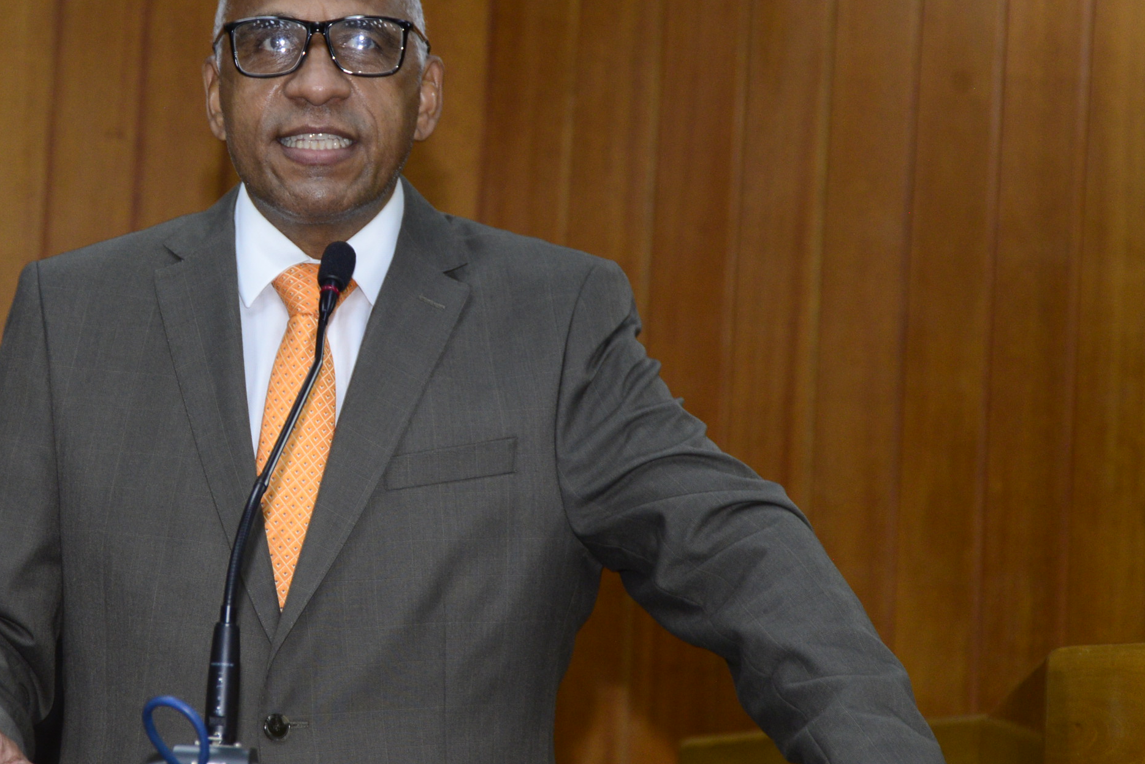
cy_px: 334
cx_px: 349
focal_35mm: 153
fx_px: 4868
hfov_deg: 13.4
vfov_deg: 9.0
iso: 2000
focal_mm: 95
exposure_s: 1/60
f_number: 5.6
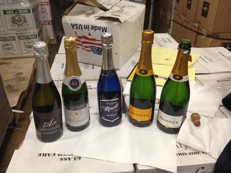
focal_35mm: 35
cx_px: 116
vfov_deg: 40.7
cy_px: 86
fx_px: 234
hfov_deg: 52.6
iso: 160
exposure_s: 1/20
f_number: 2.4
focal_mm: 4.28
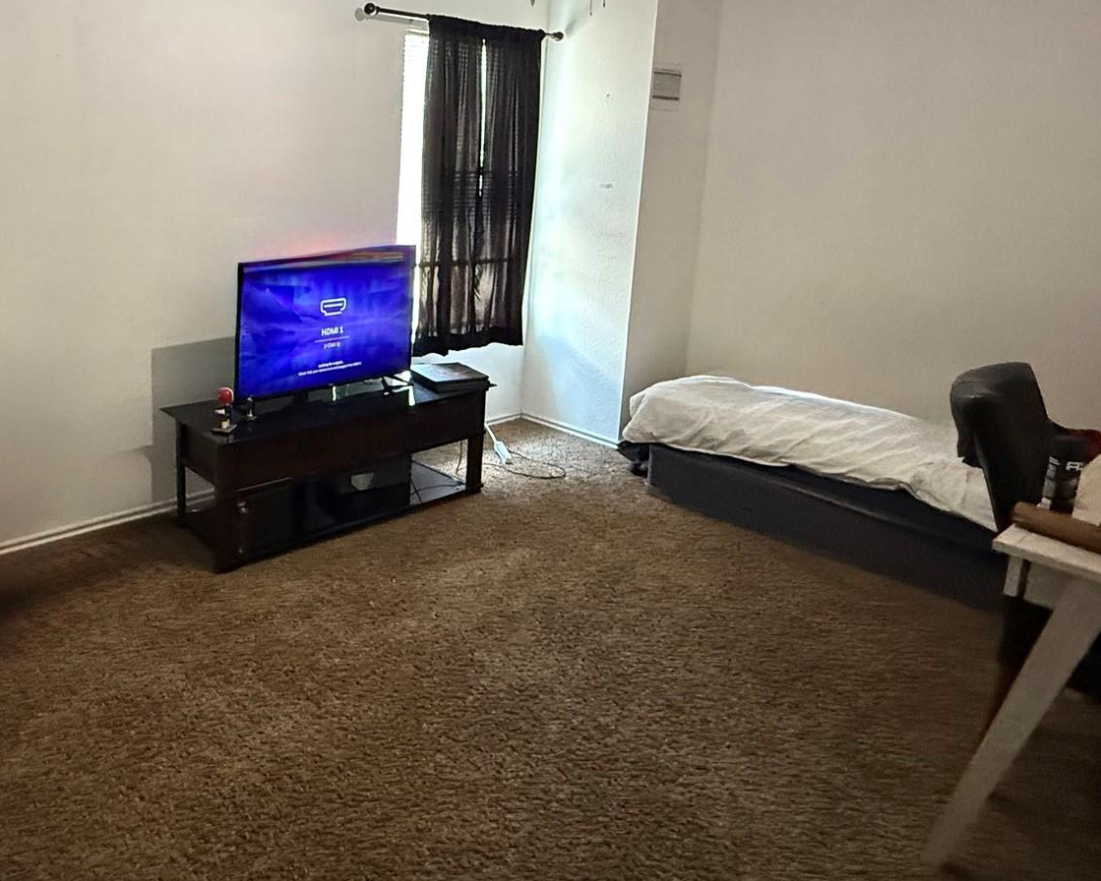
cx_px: 311
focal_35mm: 25
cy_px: 311
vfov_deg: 55.9
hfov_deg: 65.0
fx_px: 815
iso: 800
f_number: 2.2
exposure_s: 1/60
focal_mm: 2.22
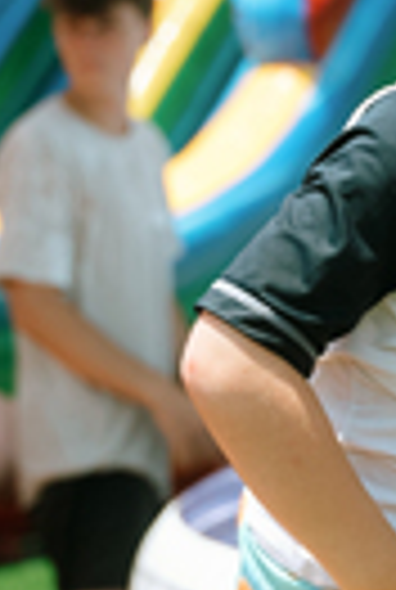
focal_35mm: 138
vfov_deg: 14.8
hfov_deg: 9.7
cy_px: 414
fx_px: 2267
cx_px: 590
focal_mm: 36.3
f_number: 2.8
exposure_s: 1/1000
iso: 320
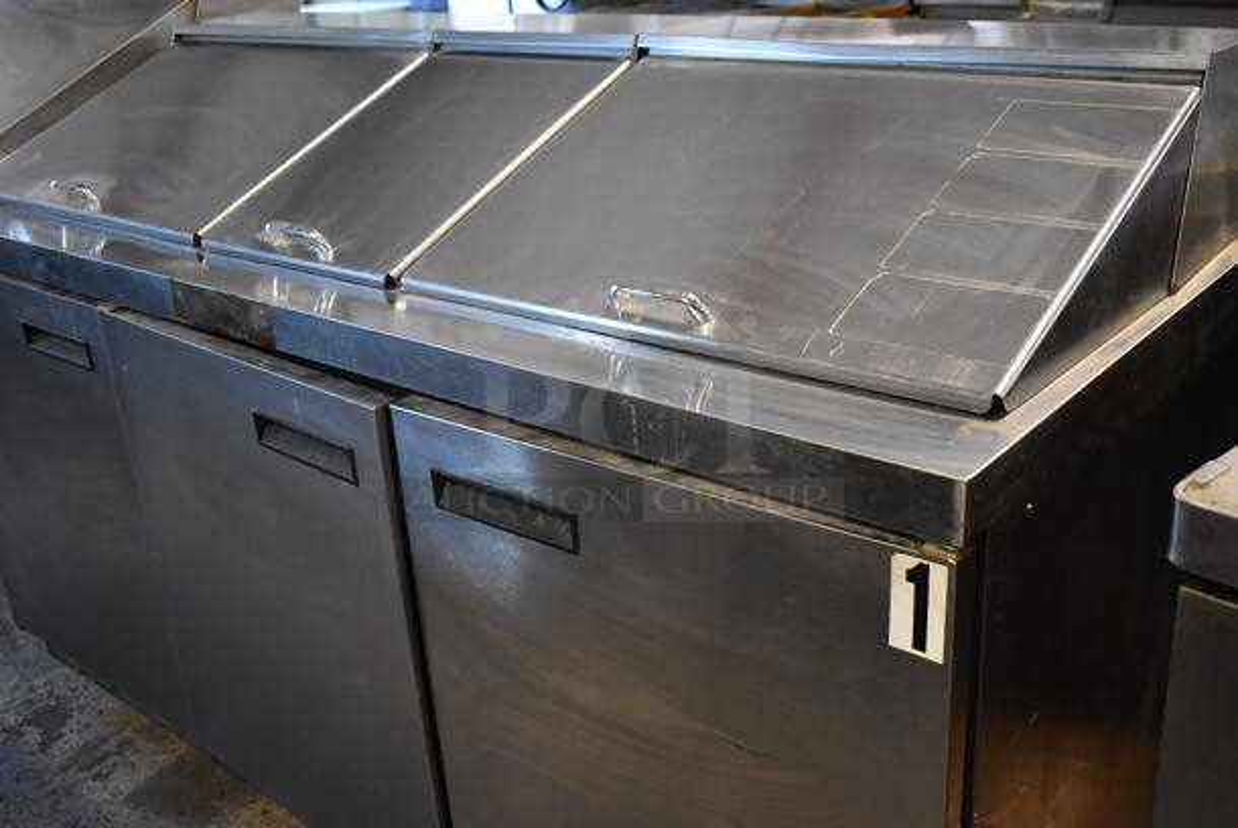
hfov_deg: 51.2
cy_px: 414
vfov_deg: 35.6
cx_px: 619
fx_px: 1291
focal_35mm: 38
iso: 2800
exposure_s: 1/125
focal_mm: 25
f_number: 4
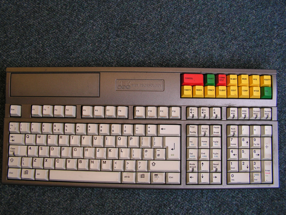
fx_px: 297
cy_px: 108
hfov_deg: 51.4
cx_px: 143
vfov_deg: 39.7
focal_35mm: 36
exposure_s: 1/60
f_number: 3.2
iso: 64
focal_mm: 6
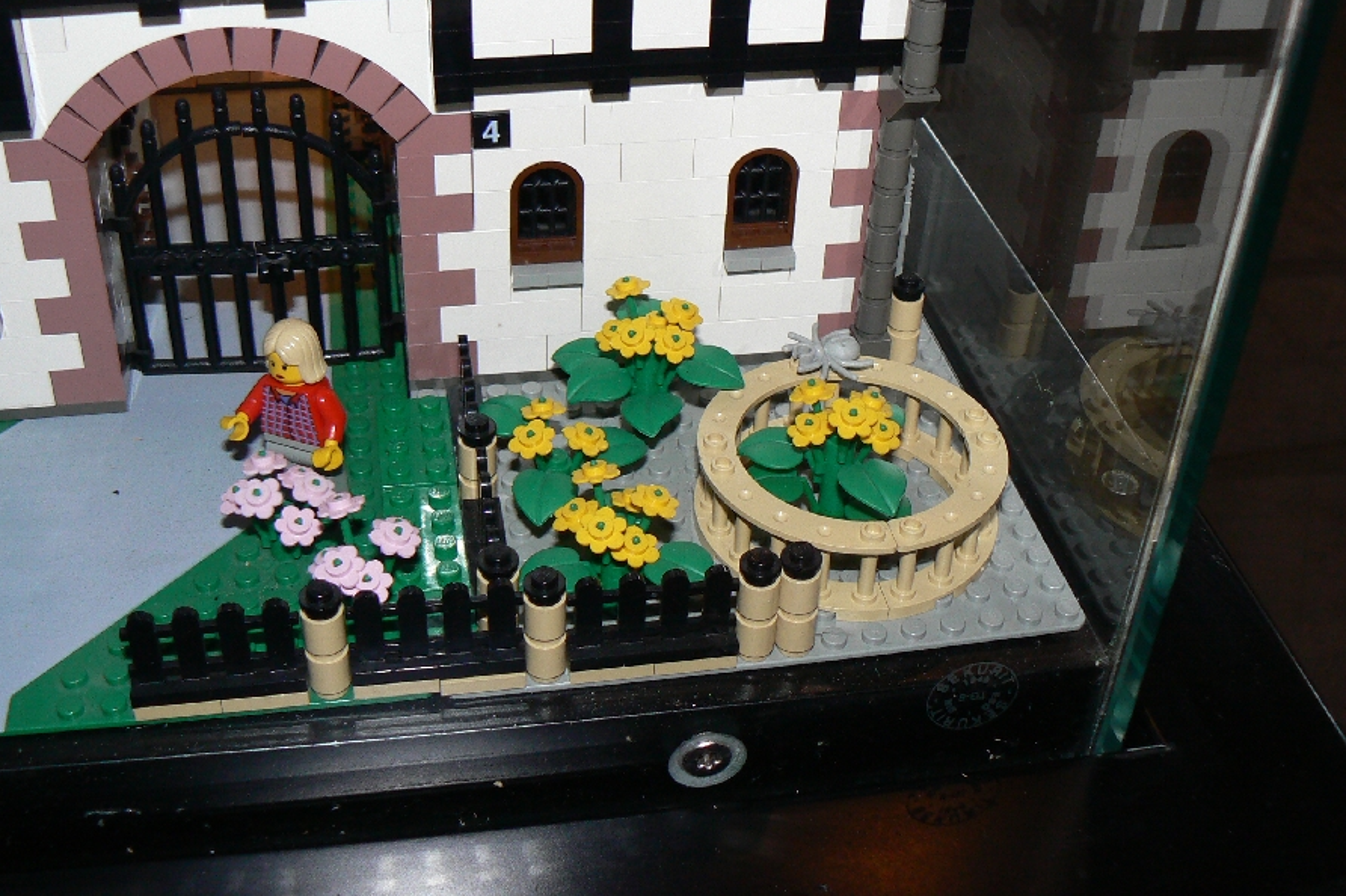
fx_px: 1607
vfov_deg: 31.1
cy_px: 347
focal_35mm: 43
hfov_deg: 45.4
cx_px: 616
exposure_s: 1/30
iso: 100
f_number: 2.8
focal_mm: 6
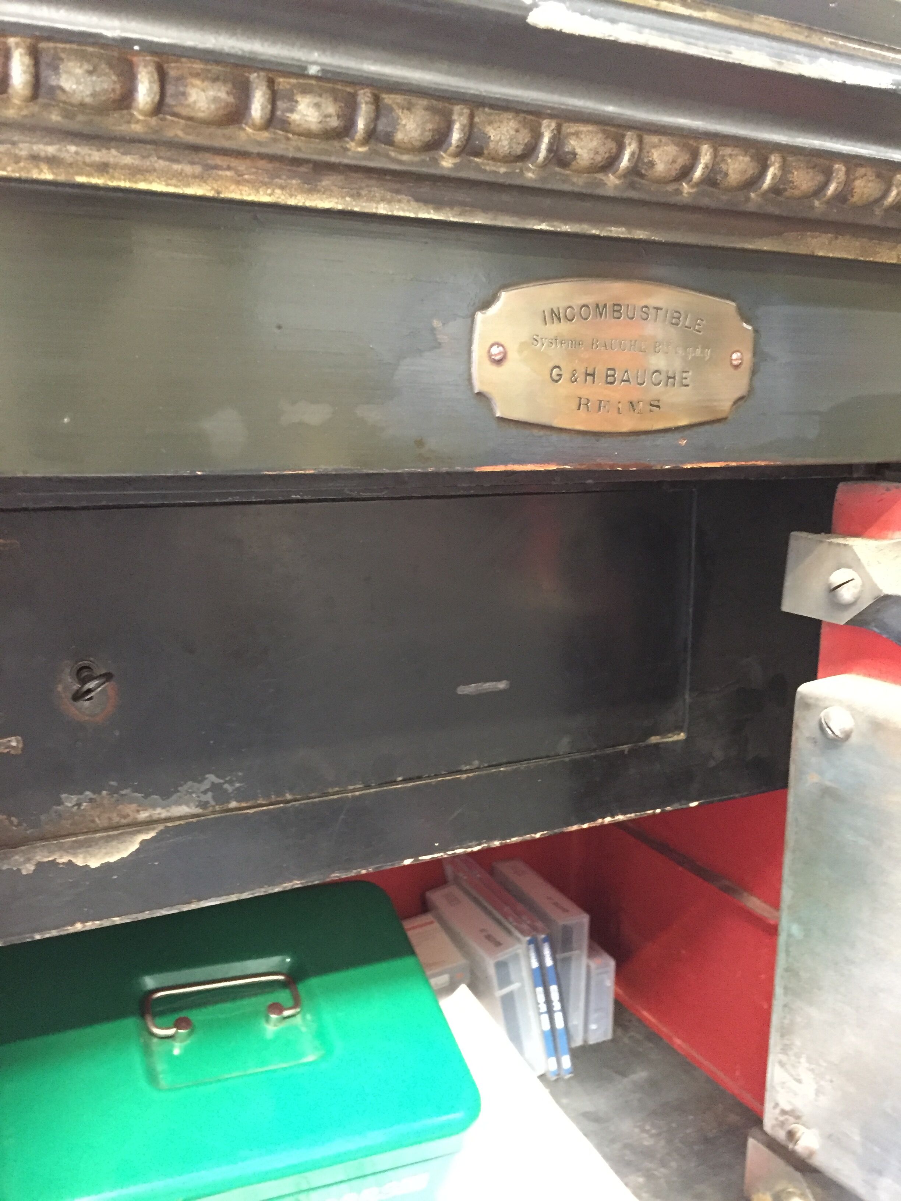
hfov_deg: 48.2
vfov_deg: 61.7
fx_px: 1006
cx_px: 450
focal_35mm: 29
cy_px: 600
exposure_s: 1/17
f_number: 2.2
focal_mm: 4.15
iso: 800
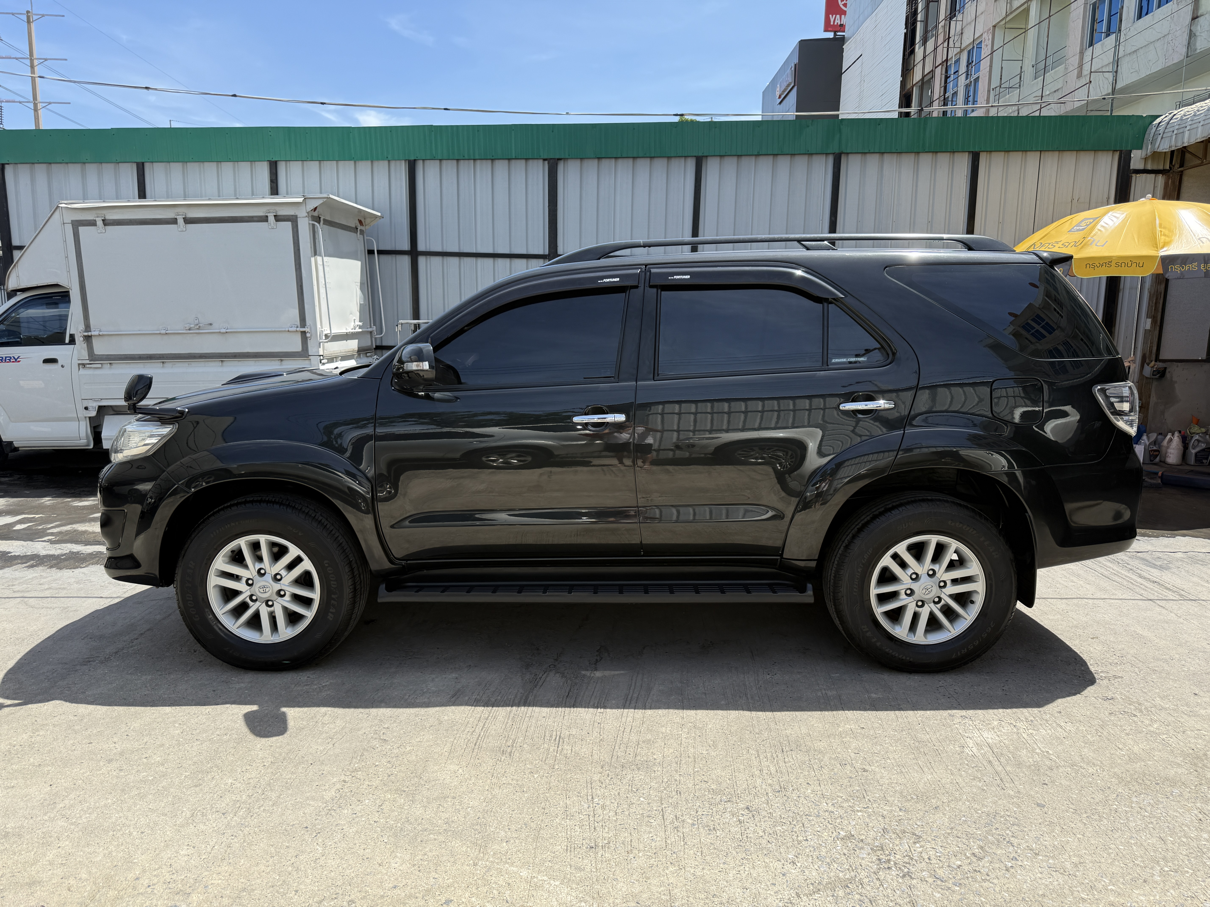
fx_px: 839
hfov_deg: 71.6
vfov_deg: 56.8
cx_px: 605
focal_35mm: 24
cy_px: 454
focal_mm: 6.76
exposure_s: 1/2299
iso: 80
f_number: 1.78
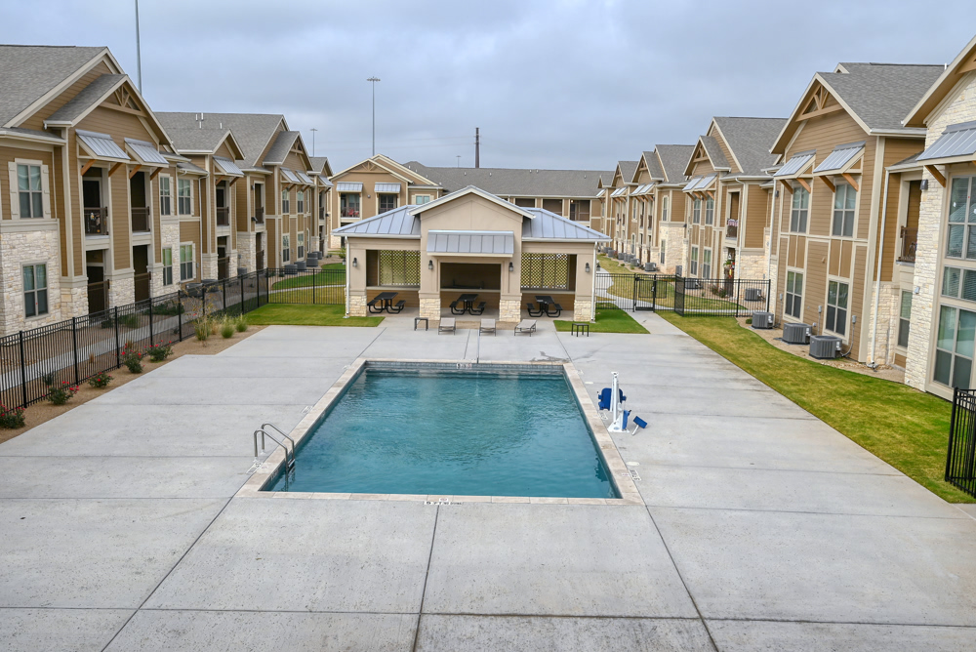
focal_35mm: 30
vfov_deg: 43.7
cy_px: 326
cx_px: 488
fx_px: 814
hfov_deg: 61.9
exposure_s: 1/400
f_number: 7.1
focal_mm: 30
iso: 100
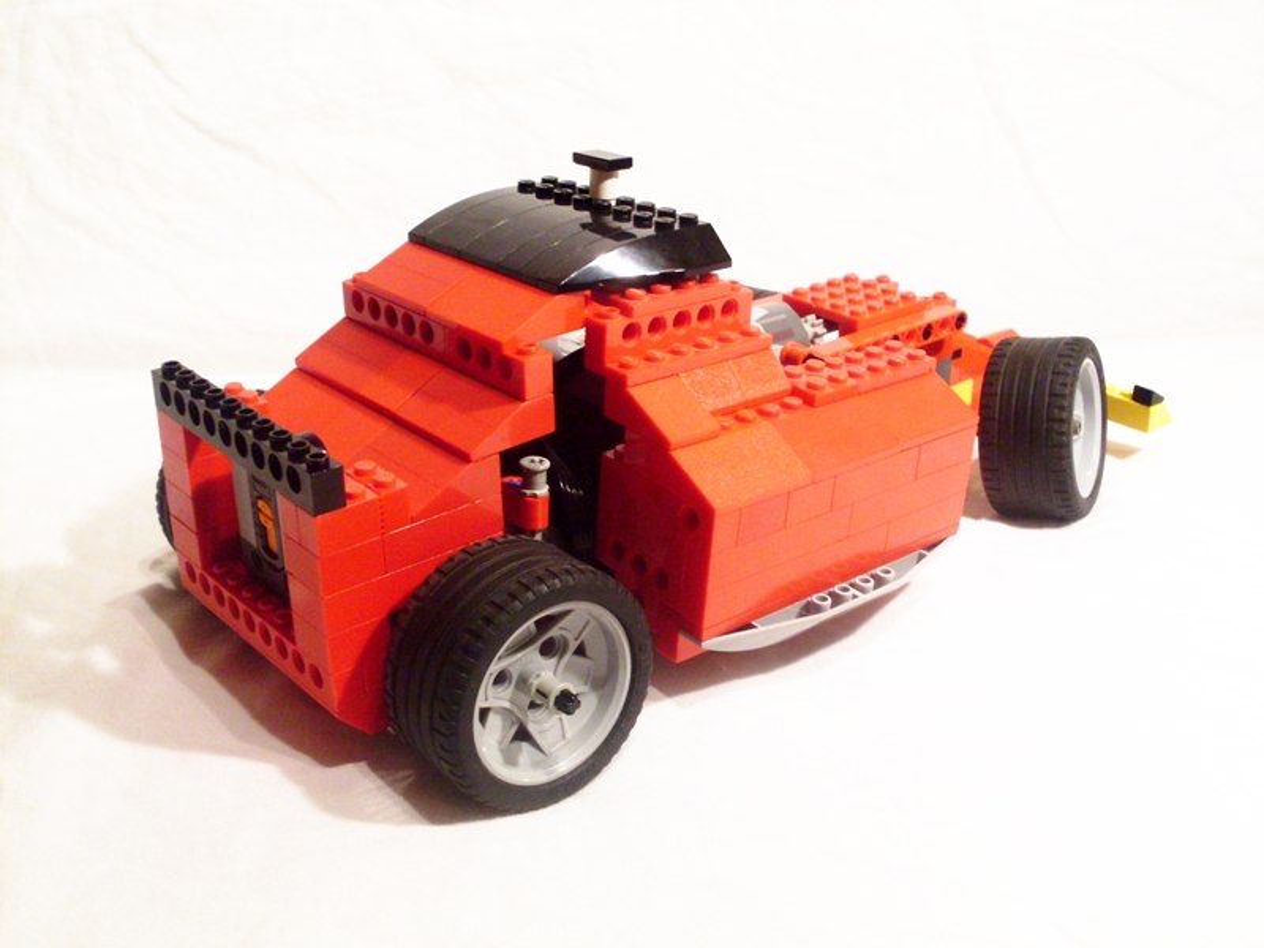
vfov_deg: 37.7
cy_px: 474
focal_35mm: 38
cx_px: 632
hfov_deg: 49.0
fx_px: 1388
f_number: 2.8
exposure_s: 1/30
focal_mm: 6.3
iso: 200
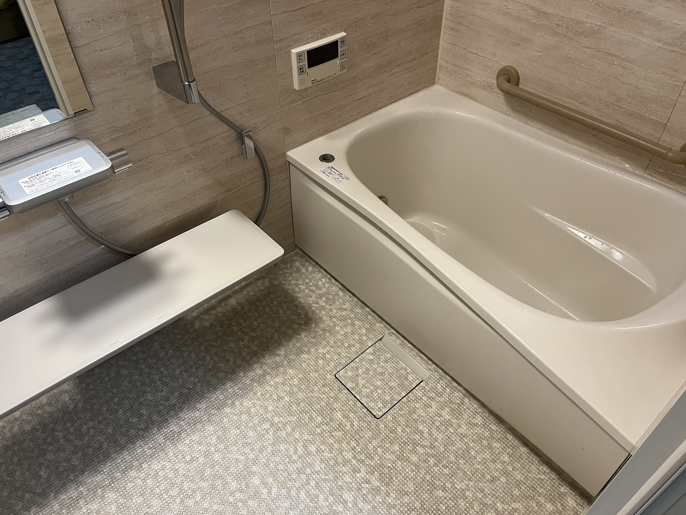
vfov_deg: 53.1
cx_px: 343
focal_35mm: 26
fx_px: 515
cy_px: 258
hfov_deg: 67.3
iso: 250
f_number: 1.6
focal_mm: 5.1
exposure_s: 1/60
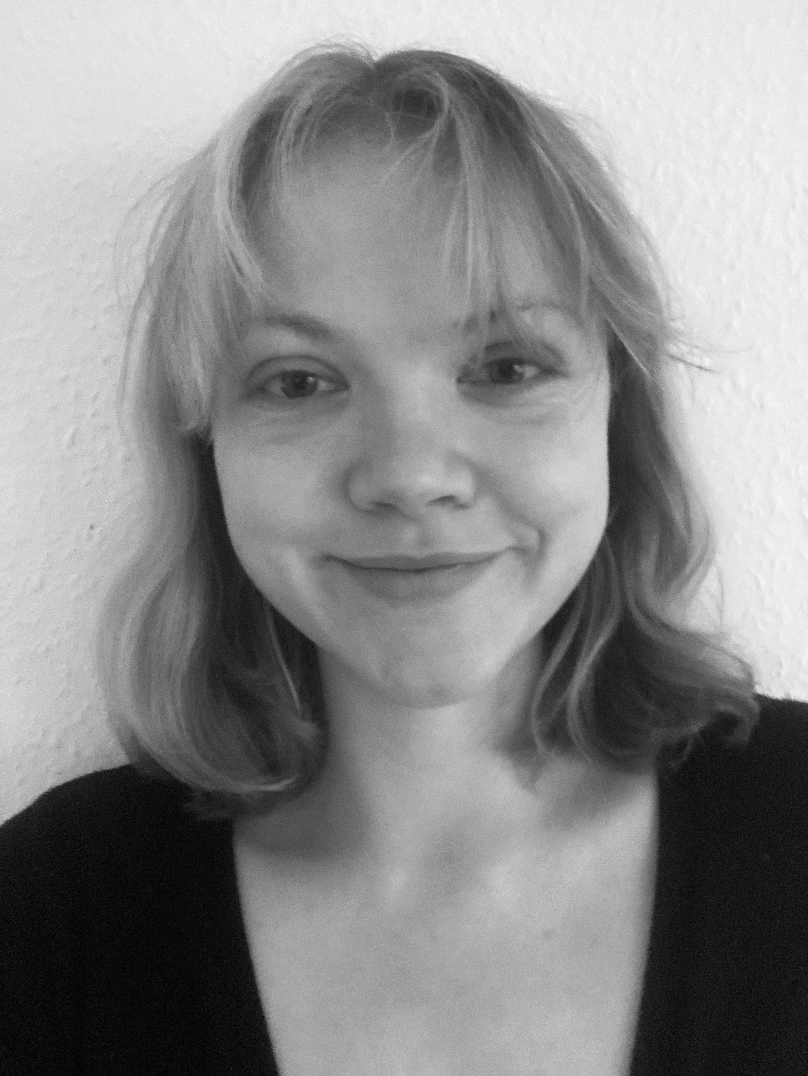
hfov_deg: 44.2
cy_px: 538
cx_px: 404
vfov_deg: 56.8
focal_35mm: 32
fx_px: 995
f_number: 2.2
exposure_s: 1/17
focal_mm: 2.87
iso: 640
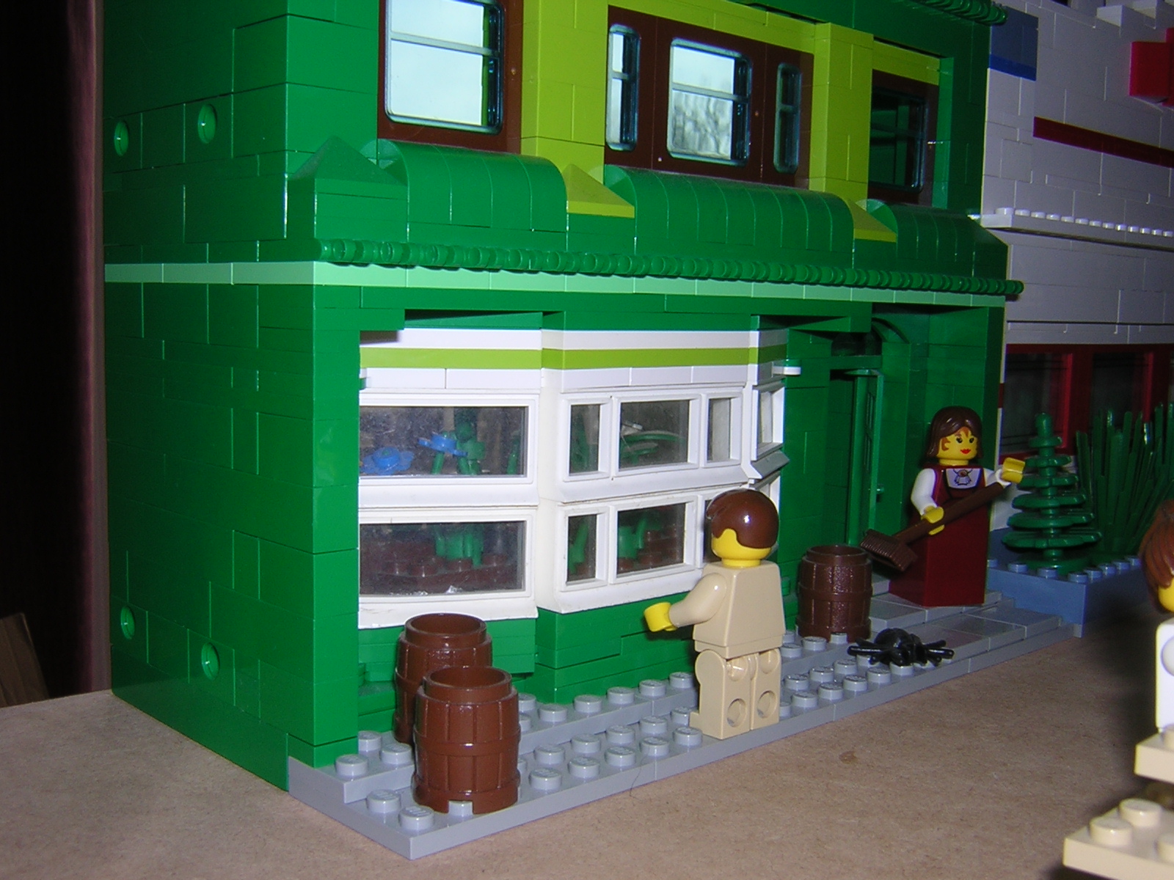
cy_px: 440
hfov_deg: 51.4
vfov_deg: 39.7
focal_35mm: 36
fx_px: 1221
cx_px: 587
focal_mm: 4.7
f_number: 5.2
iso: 100
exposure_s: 1/60.1
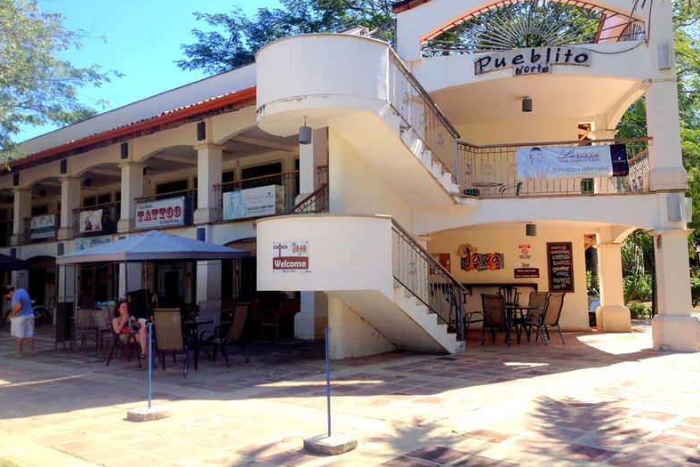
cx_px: 350
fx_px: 720
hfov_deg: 51.9
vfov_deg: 35.9
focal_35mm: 37
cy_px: 213
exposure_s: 1/920
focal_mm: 4.28
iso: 50
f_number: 2.4
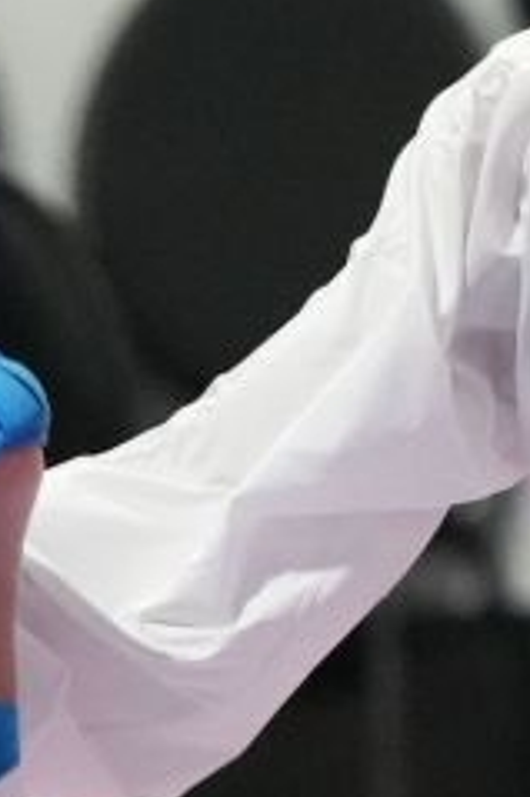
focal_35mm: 1124
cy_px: 474
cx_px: 287
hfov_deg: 1.2
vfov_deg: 1.8
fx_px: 24856
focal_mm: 149
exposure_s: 1/800
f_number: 2.8
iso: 8000
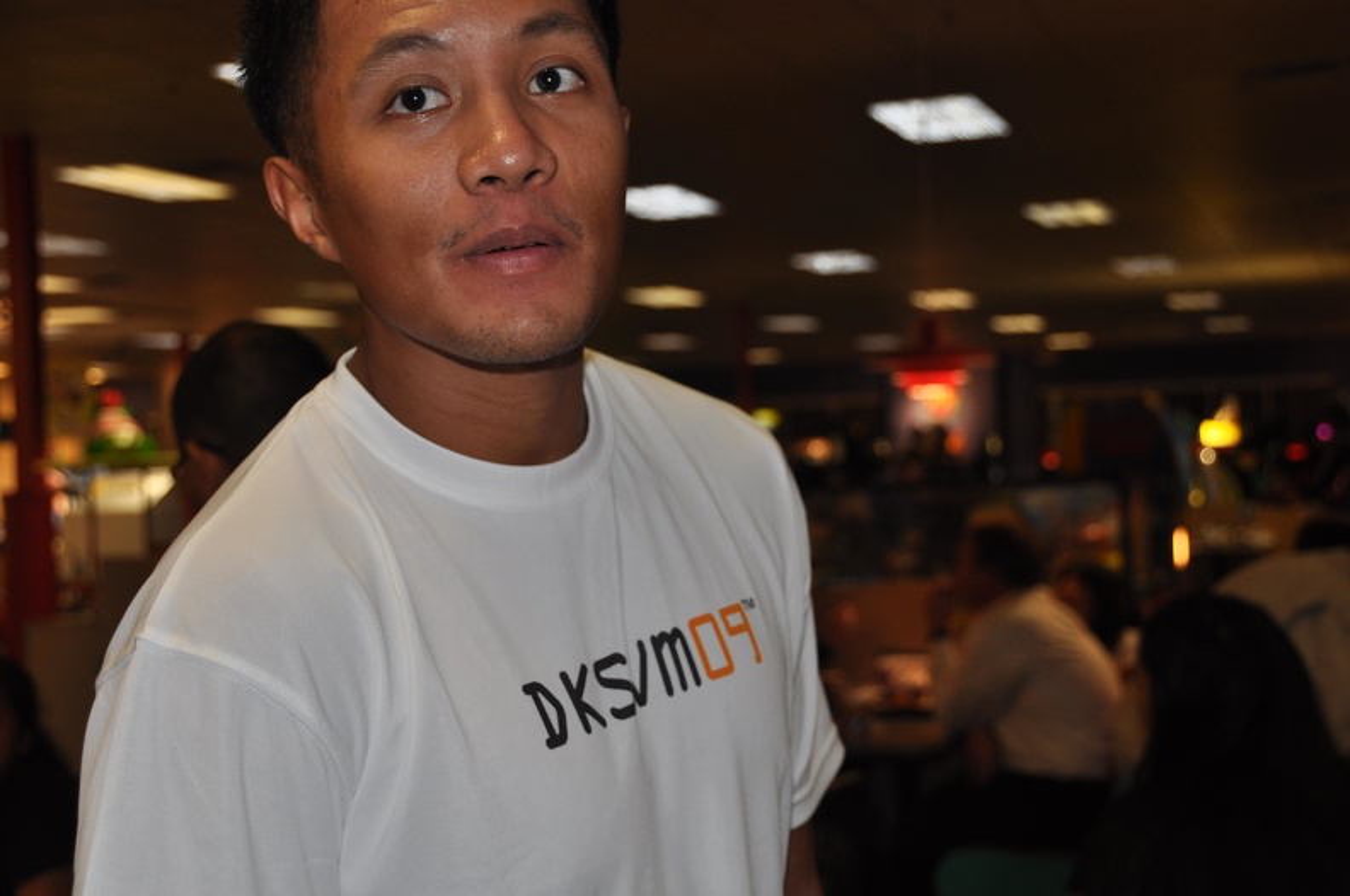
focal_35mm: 57
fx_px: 2135
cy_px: 448
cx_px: 675
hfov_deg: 35.1
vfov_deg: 23.7
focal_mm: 38
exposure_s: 1/60
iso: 400
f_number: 4.2
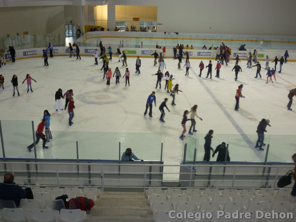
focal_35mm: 37
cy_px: 111
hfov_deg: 50.1
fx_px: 316
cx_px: 148
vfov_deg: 38.7
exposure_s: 1/30
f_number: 4
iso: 320
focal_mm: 6.5
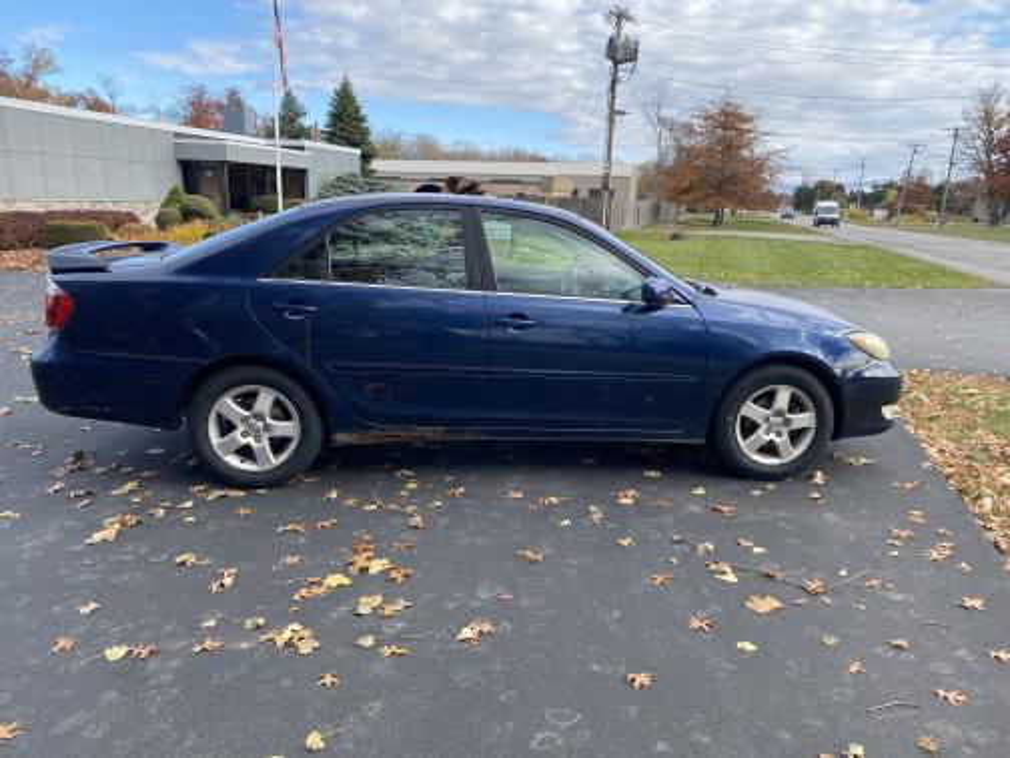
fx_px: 759
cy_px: 379
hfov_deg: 67.3
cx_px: 505
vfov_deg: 53.1
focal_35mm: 26
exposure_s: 1/990
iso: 32
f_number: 1.8
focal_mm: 4.25
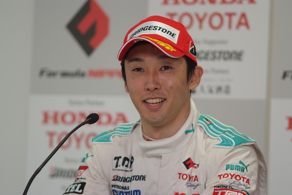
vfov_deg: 5.1
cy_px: 98
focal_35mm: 270
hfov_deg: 7.6
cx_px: 146
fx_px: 2190
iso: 200
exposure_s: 1/125
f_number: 2.8
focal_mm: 180
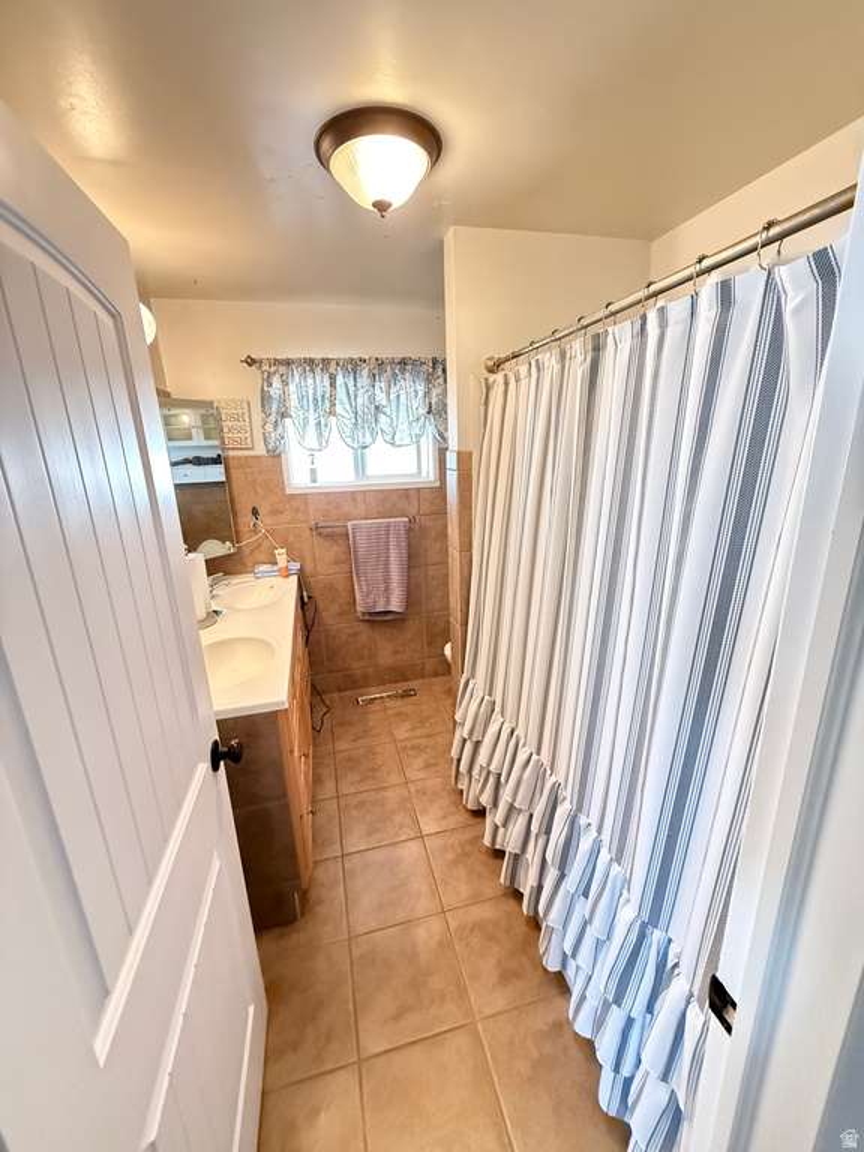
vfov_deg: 102.1
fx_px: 466
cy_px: 576
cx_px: 432
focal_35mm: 14
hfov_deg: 85.7
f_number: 2.2
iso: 1250
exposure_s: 1/40
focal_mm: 2.22
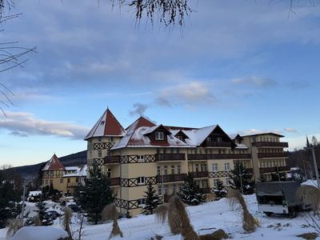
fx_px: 222
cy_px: 120
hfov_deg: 71.6
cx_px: 160
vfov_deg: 56.8
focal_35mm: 24
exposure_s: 1/1585
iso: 80
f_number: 1.78
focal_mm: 6.76
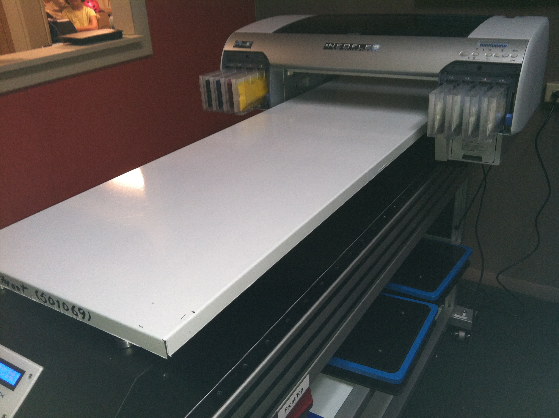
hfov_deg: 52.7
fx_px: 564
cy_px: 209
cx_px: 280
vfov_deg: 40.6
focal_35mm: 35
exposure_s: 1/15
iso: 100
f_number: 2.8
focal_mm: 3.85
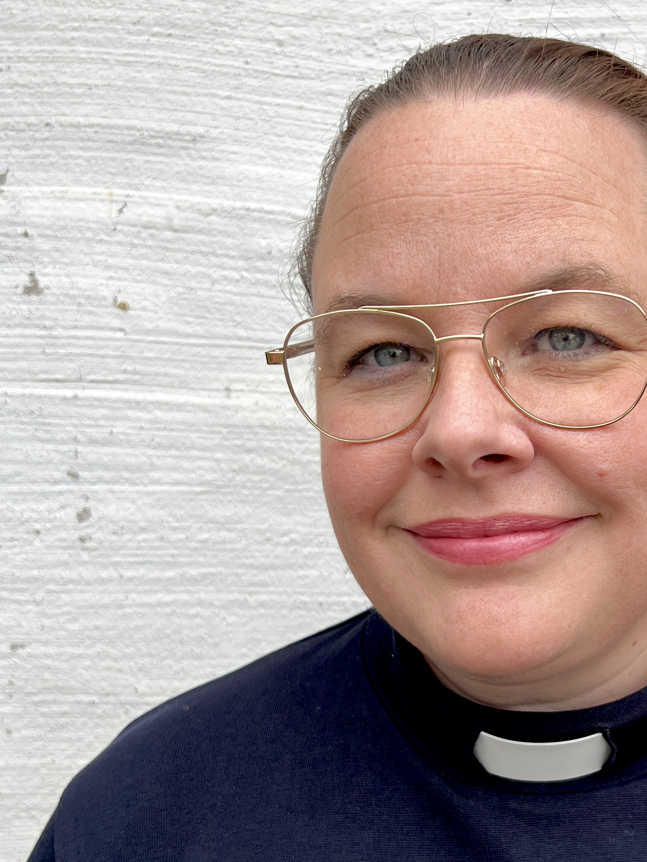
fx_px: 1246
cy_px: 529
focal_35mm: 50
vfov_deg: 38.0
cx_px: 549
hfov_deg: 28.3
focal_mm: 5.7
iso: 50
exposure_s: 1/389
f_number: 1.5
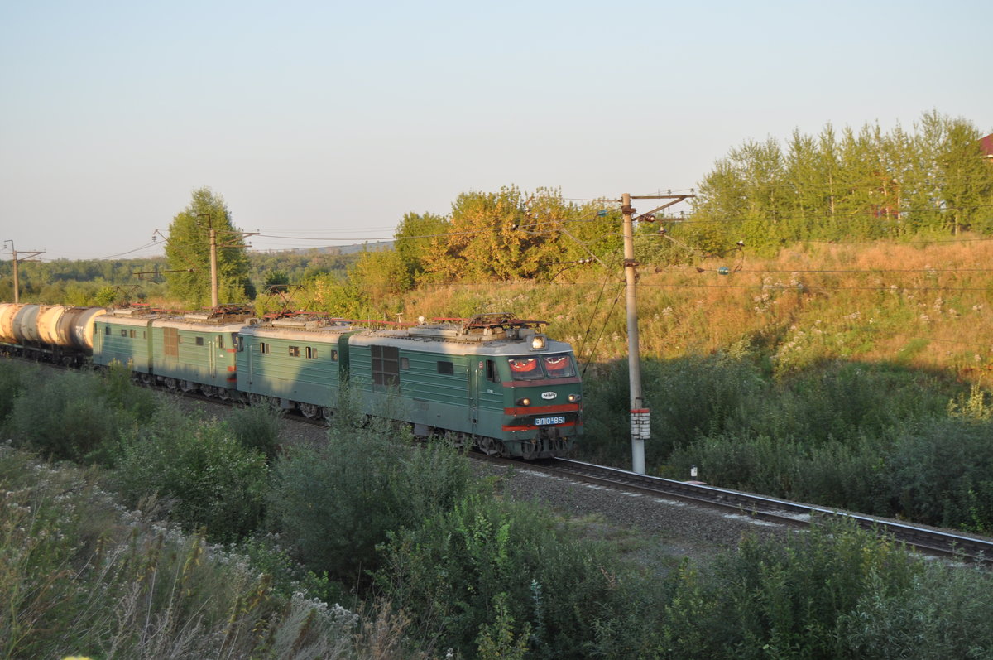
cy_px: 330
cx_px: 496
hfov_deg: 31.9
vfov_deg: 21.5
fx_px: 1736
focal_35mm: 63
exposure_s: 1/200
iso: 200
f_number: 7.1
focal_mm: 42
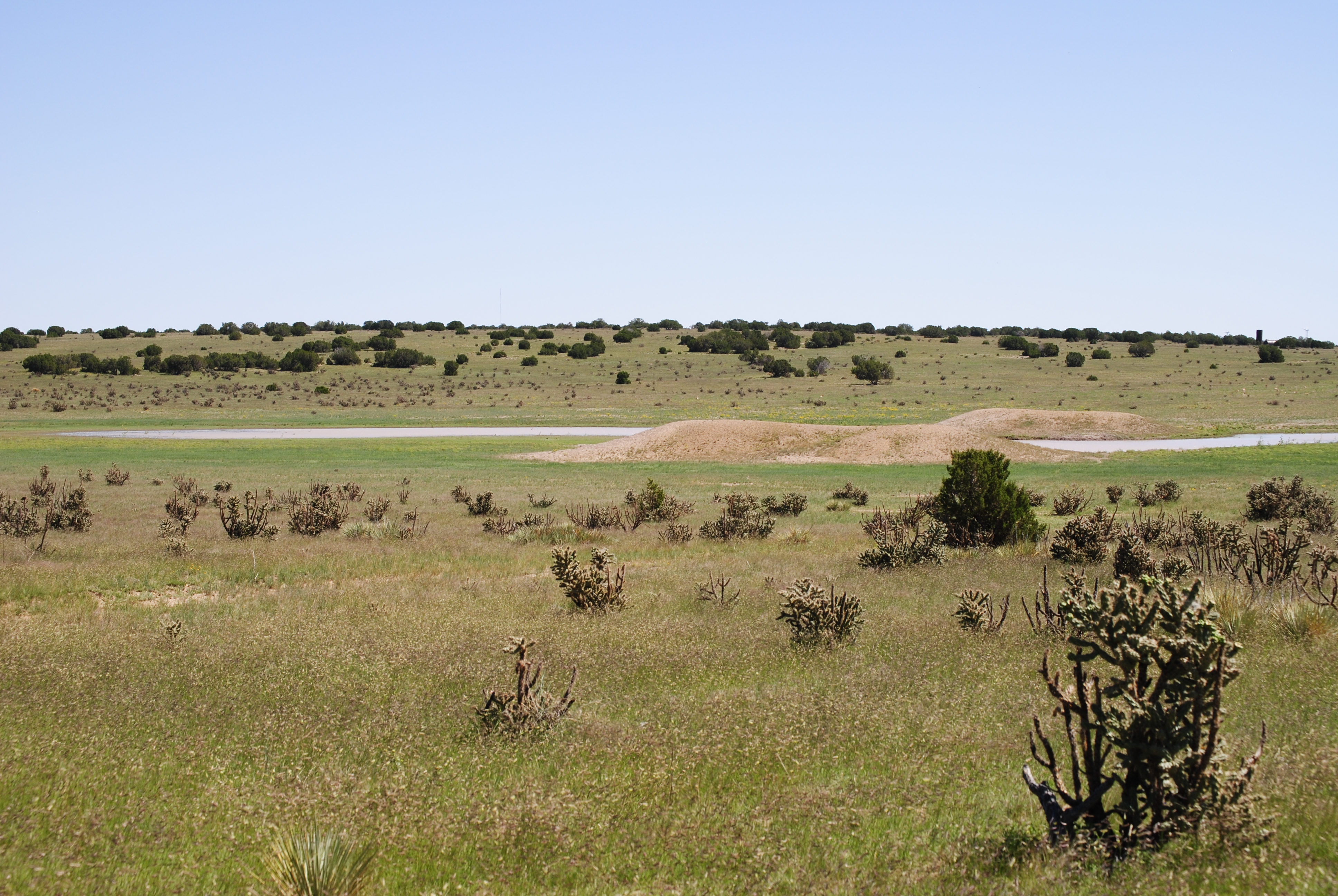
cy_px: 448
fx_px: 3070
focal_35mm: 82
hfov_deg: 24.6
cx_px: 669
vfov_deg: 16.6
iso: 160
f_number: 10
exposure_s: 1/250
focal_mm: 55
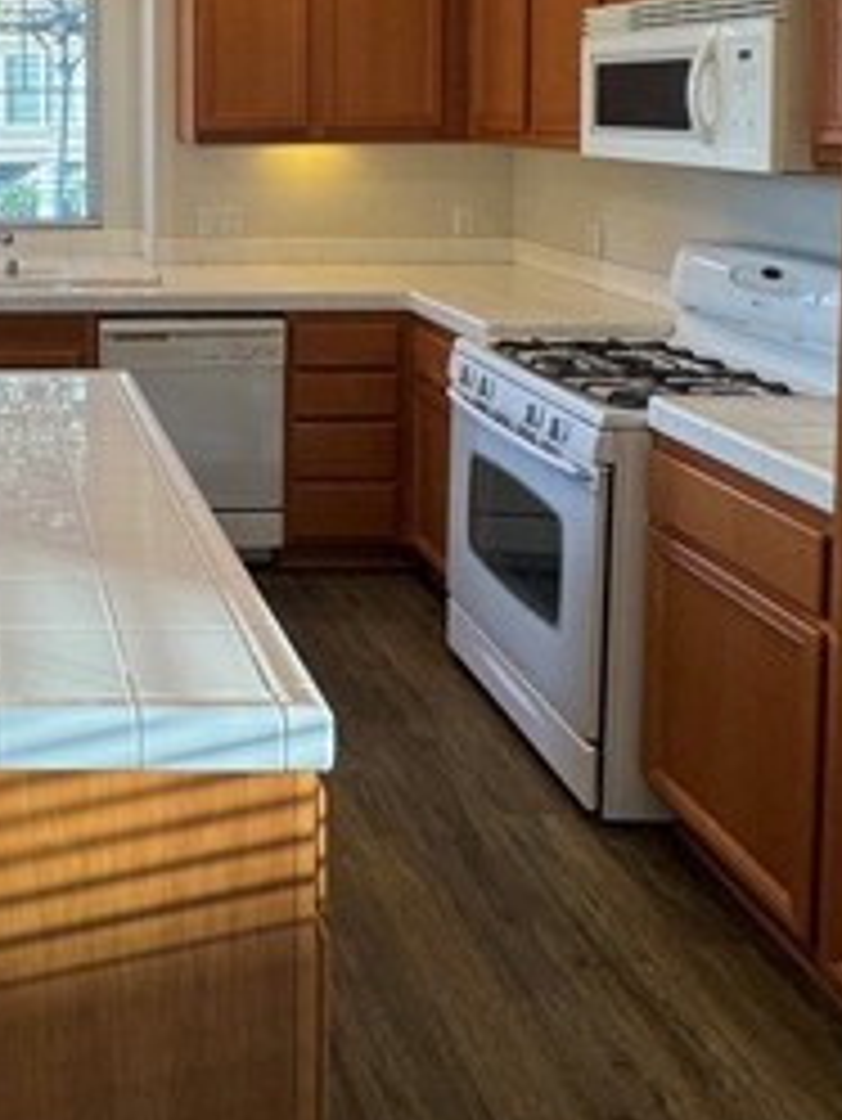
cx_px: -72
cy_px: 162
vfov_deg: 47.3
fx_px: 1167
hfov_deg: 34.5
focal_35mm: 36
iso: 125
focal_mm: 2.22
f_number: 2.2
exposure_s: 1/120
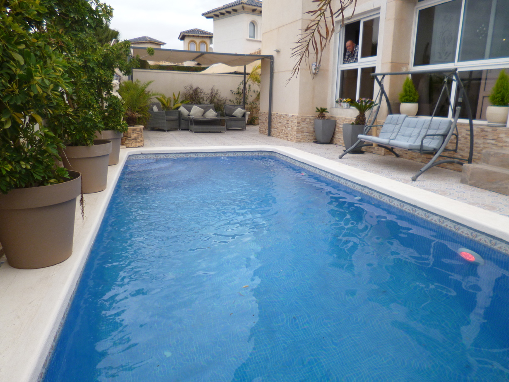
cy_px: 191
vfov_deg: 54.9
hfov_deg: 69.4
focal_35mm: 25
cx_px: 252
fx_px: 368
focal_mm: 4.3
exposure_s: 1/400
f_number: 2.5
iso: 100
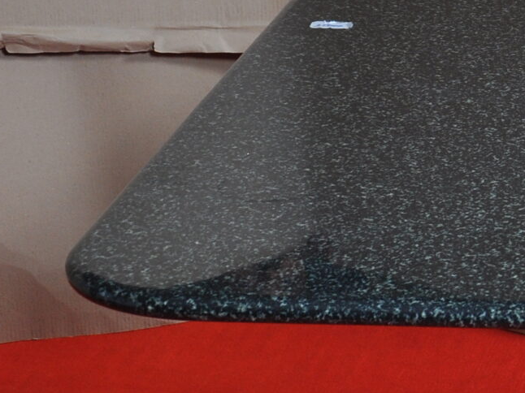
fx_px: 3031
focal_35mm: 200
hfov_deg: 9.3
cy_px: 364
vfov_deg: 7.4
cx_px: 1021
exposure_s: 1/125
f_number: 7.1
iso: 250
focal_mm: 35
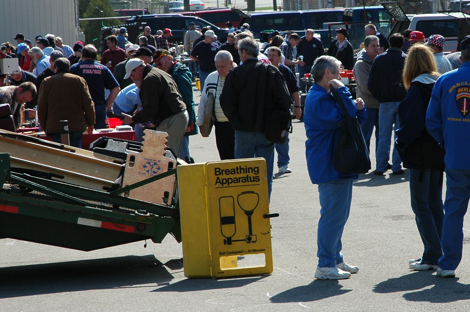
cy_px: 158
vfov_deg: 8.1
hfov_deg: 12.1
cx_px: 334
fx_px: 2217
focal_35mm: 170
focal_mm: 70
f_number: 10
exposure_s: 1/200
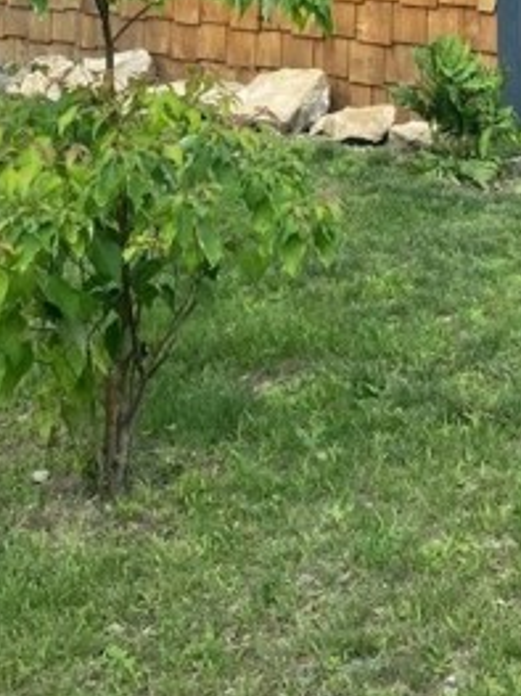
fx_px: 1526
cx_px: 370
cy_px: -106
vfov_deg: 23.7
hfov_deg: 19.3
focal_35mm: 76
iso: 32
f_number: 1.8
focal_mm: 4.25
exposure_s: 1/884
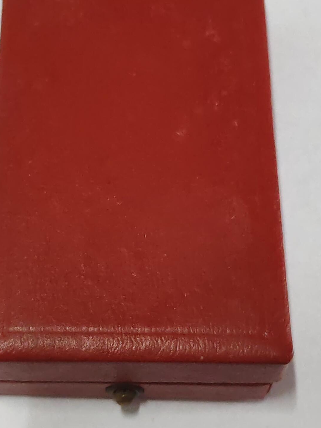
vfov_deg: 23.0
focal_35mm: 85
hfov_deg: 17.3
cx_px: 123
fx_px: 1051
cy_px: 195
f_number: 1.95
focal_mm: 5.52
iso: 1000
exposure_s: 1/50
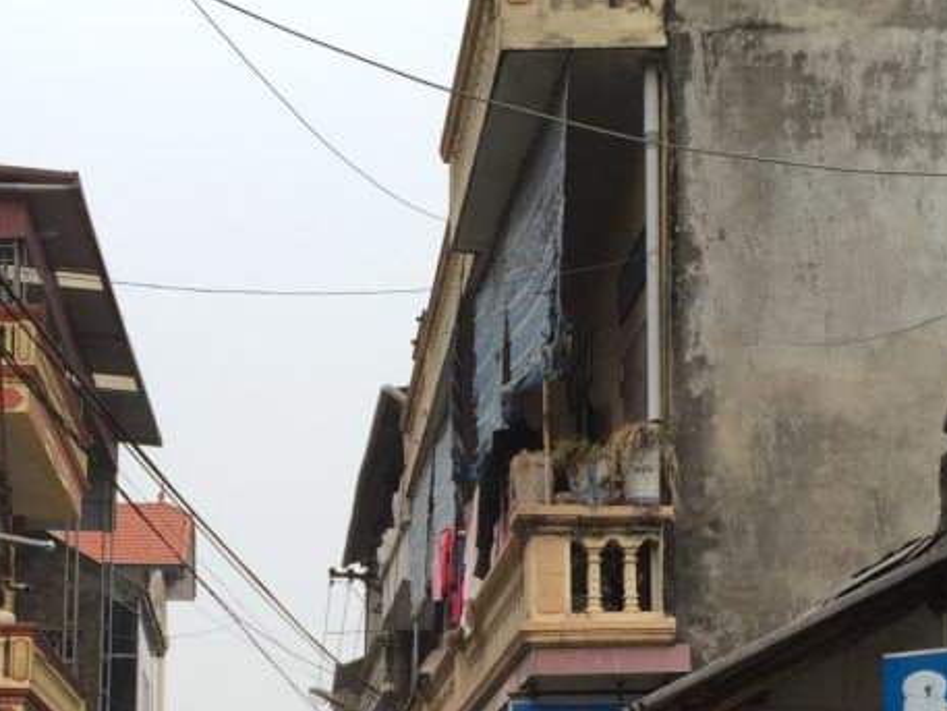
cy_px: 746
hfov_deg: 29.5
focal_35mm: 65
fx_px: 1779
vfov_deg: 21.6
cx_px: 278
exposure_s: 1/879
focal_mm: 4.15
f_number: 2.2
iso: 32
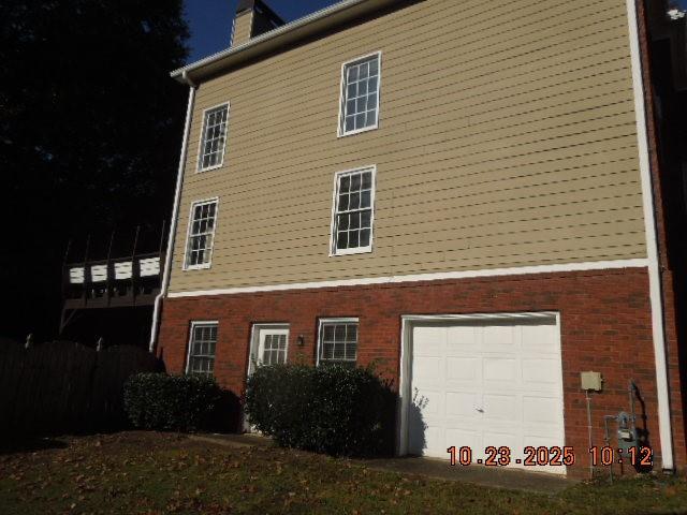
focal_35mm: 25
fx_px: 496
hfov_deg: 69.4
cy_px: 258
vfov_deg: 54.9
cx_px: 344
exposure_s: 1/1000
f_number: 6.6
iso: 100
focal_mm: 4.5
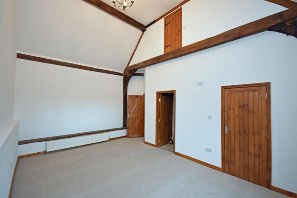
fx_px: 124
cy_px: 99
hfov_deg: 100.4
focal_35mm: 15
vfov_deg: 77.4
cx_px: 148
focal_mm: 10
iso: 2000
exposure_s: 1/60
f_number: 4
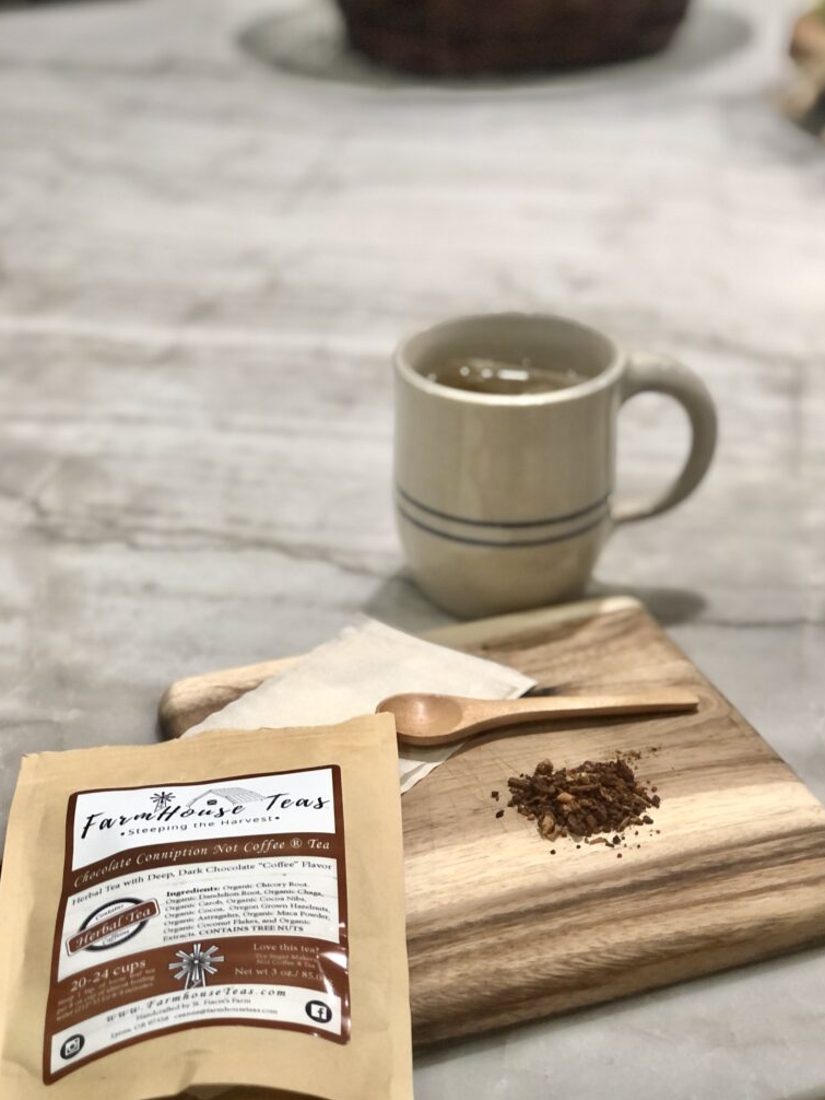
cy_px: 559
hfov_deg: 25.2
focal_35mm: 58
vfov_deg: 33.2
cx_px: 413
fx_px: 1842
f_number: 2.8
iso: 160
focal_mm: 6.6
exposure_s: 1/30
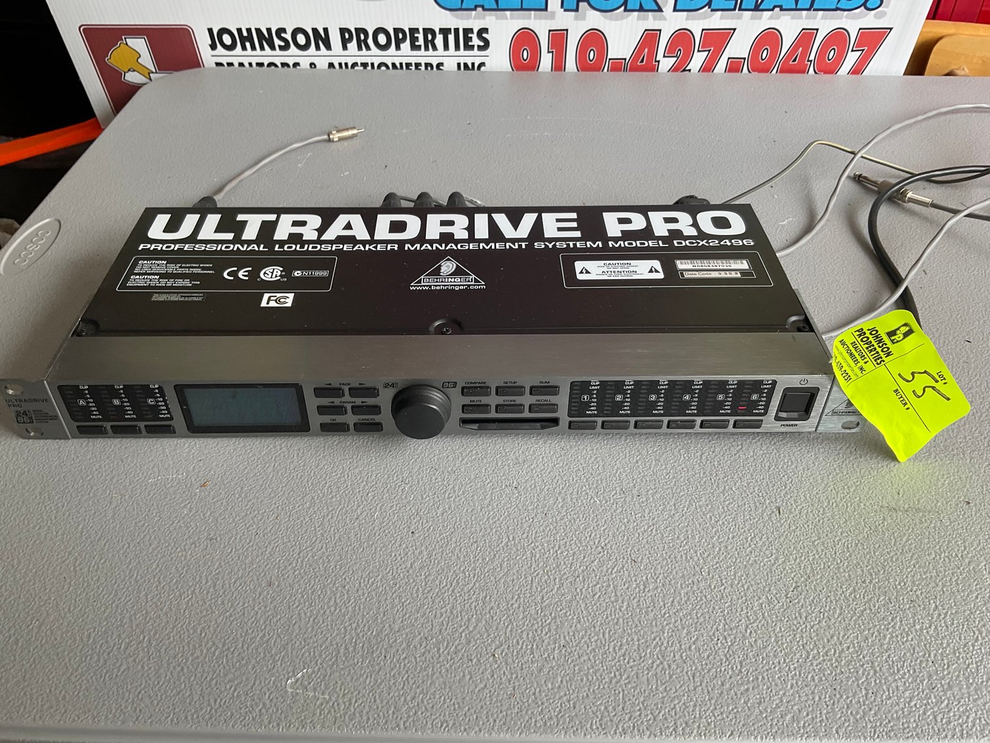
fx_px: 829
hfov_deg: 61.7
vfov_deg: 48.2
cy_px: 372
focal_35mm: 29
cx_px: 495
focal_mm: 3
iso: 25
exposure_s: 1/120
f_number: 1.8
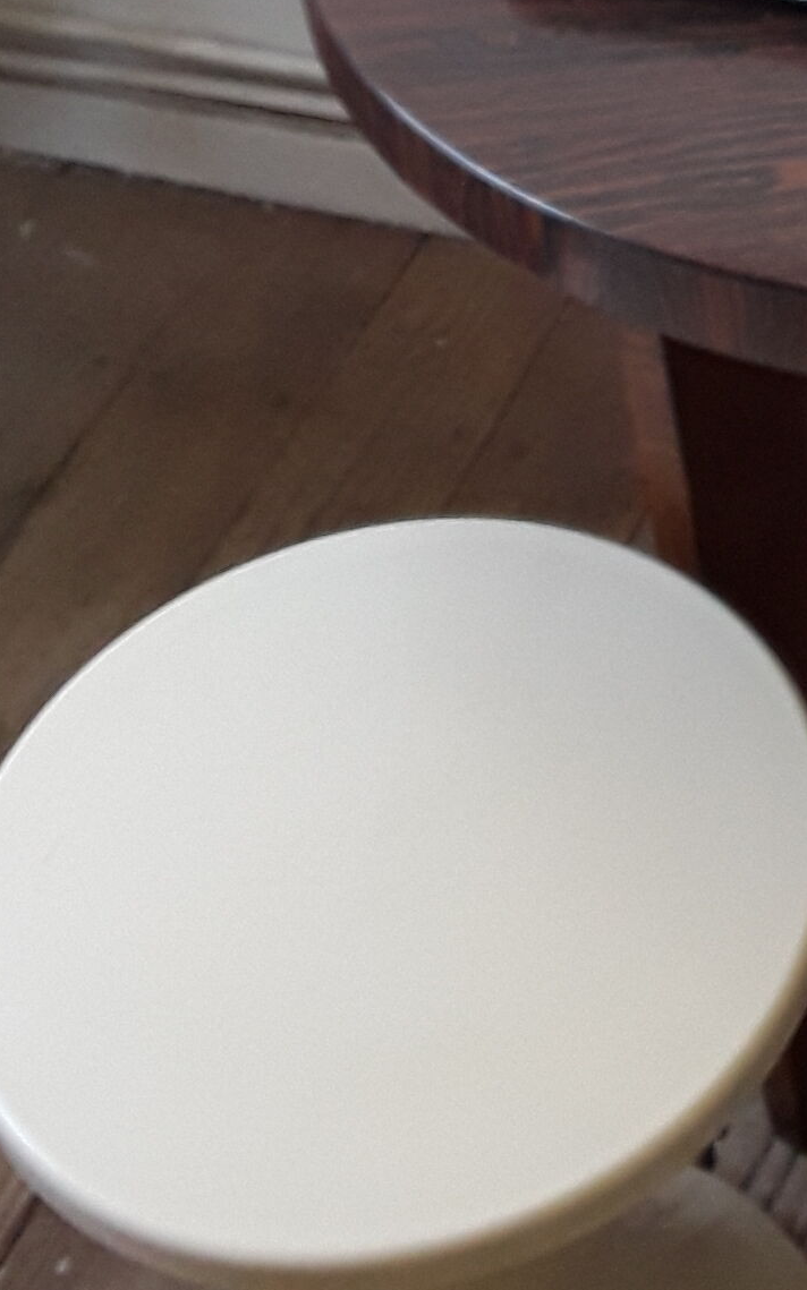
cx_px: 909
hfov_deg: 15.5
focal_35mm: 82
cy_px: 57
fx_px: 2885
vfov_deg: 24.3
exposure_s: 1/33
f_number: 1.9
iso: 100
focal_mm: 2.91
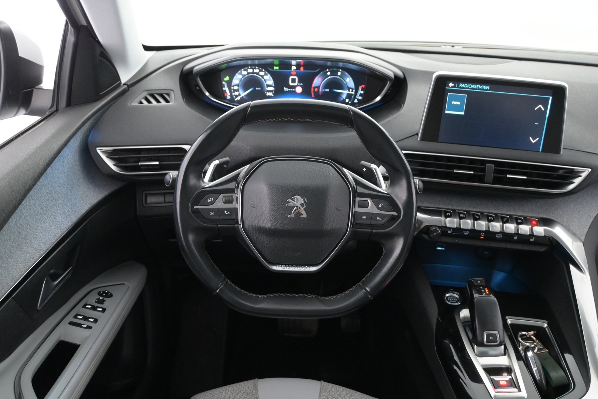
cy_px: 200
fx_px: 573
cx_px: 299
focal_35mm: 34
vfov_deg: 38.4
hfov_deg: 55.1
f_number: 4.2
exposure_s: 1/40
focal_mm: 23
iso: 3600
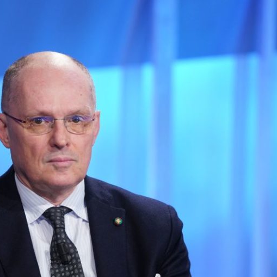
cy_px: 139
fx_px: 4454
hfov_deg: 3.6
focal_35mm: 492
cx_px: 90
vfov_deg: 3.6
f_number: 5.6
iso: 2000
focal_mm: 256
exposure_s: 1/125
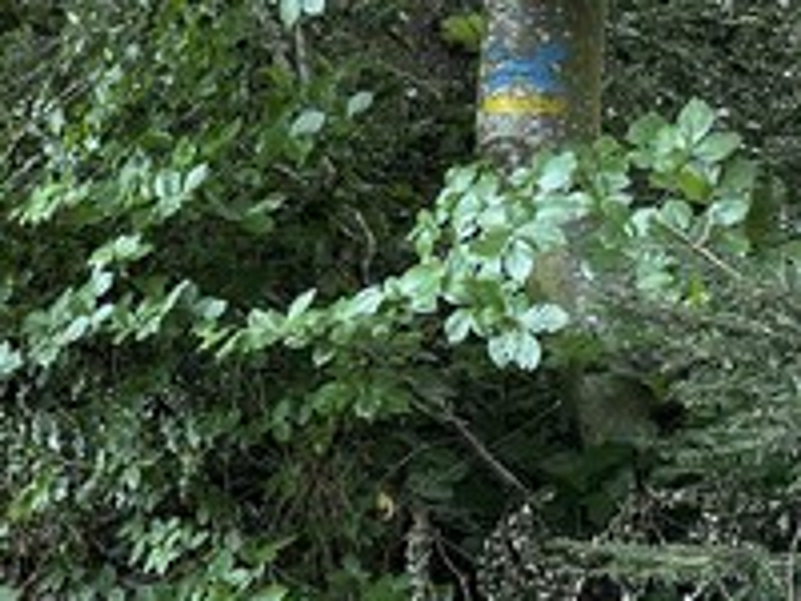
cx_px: -376
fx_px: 1666
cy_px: 128
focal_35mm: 72
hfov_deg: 22.5
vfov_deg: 20.2
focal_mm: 6.86
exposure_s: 1/63
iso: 250
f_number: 1.78
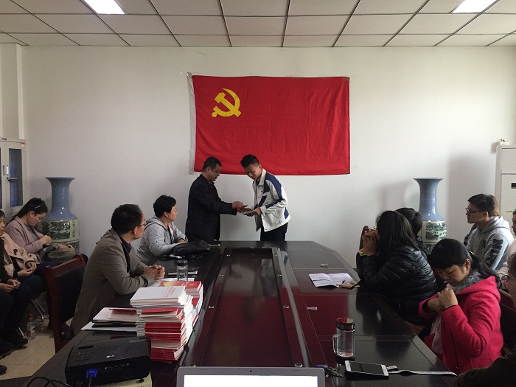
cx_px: 258
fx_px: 432
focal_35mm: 29
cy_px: 194
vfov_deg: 48.2
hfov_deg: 61.7
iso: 160
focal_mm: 4.15
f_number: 2.2
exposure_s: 1/33
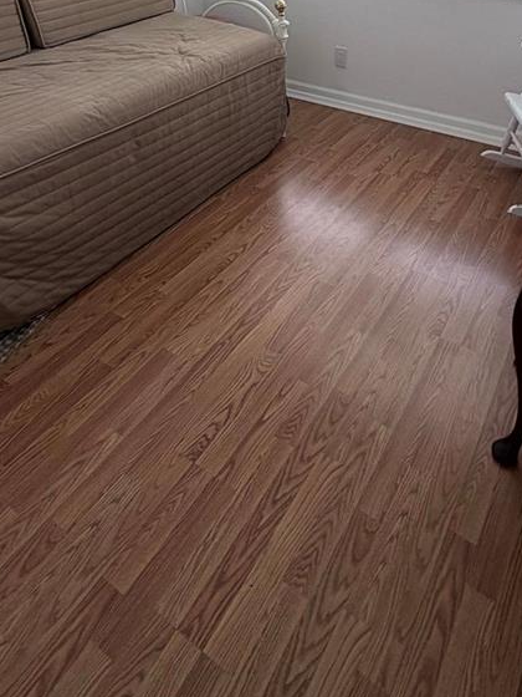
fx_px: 603
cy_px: 55
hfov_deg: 46.8
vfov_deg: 51.9
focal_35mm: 30
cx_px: 280
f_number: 2.2
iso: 40
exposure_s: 1/227
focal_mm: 2.22
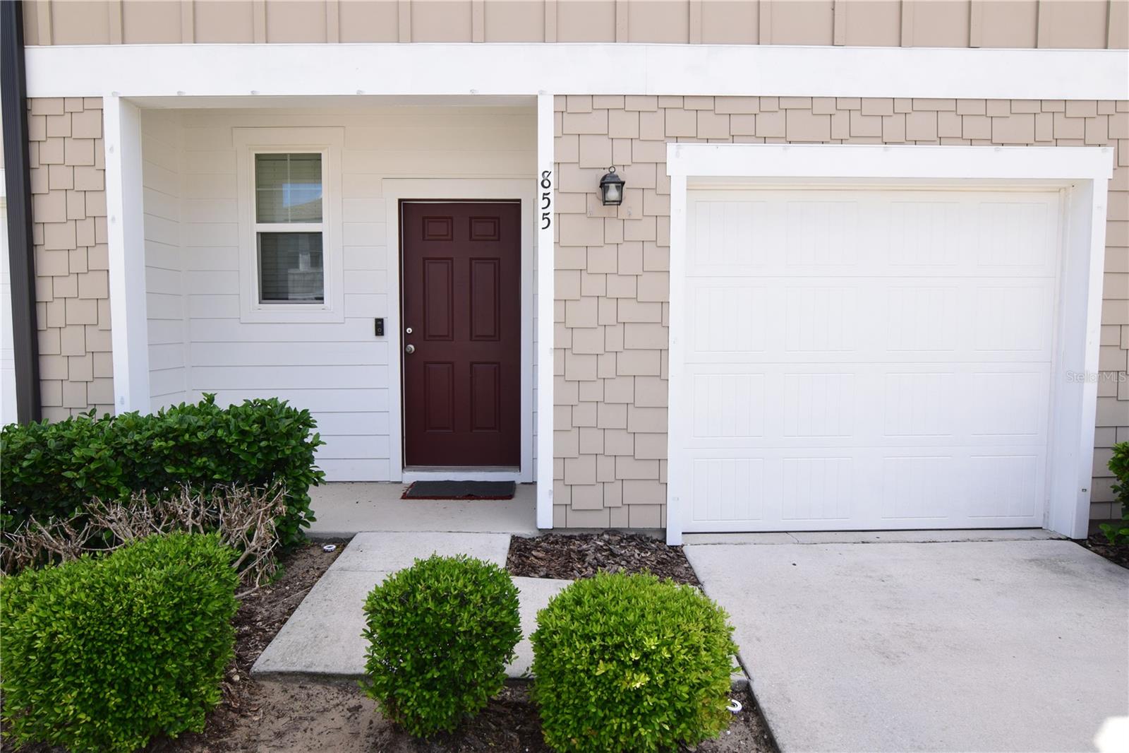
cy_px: 376
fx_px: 658
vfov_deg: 59.5
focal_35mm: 21
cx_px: 564
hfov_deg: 81.2
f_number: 10
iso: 400
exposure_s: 1/320
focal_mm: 14
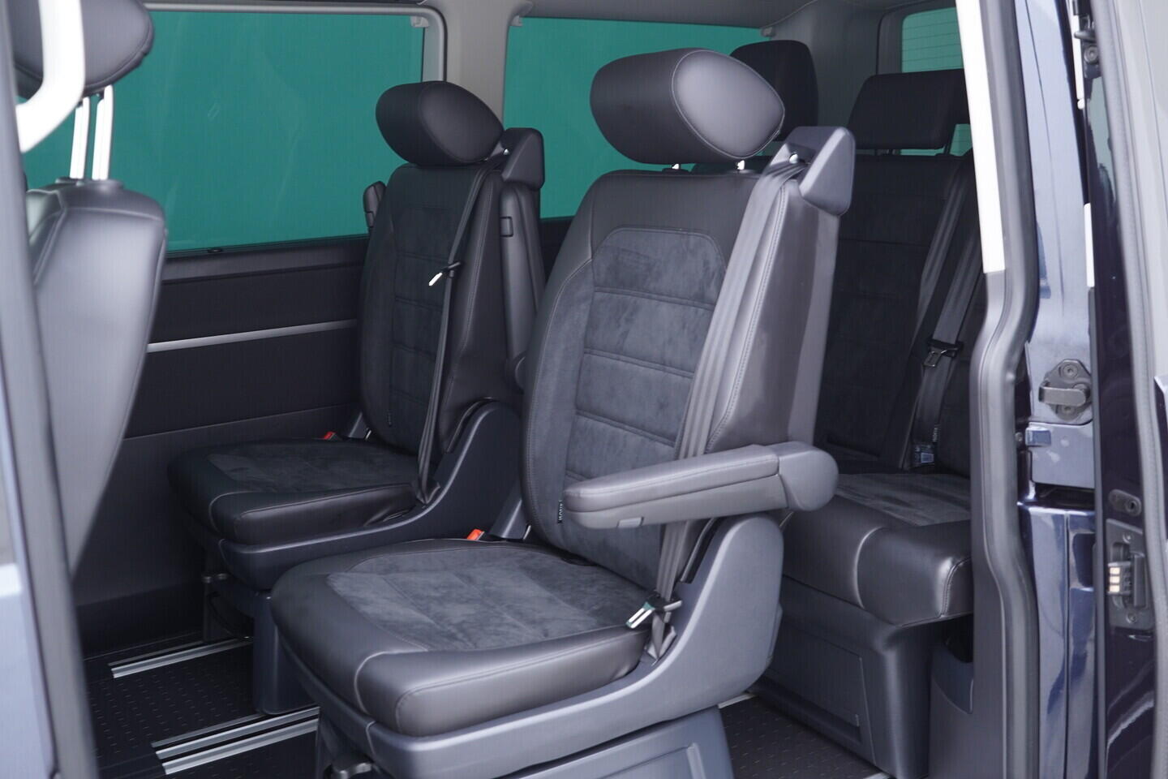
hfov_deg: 53.1
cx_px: 584
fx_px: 1168
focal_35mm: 36
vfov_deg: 36.9
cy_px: 390
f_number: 2.8
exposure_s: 1/40
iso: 400
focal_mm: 24
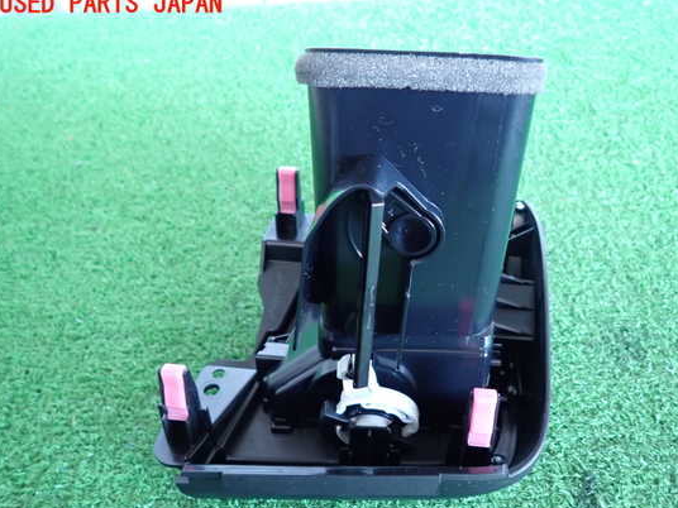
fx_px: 548
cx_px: 372
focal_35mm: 28
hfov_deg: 63.3
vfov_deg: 49.7
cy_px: 273
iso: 400
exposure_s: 1/30
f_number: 2
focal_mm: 4.5
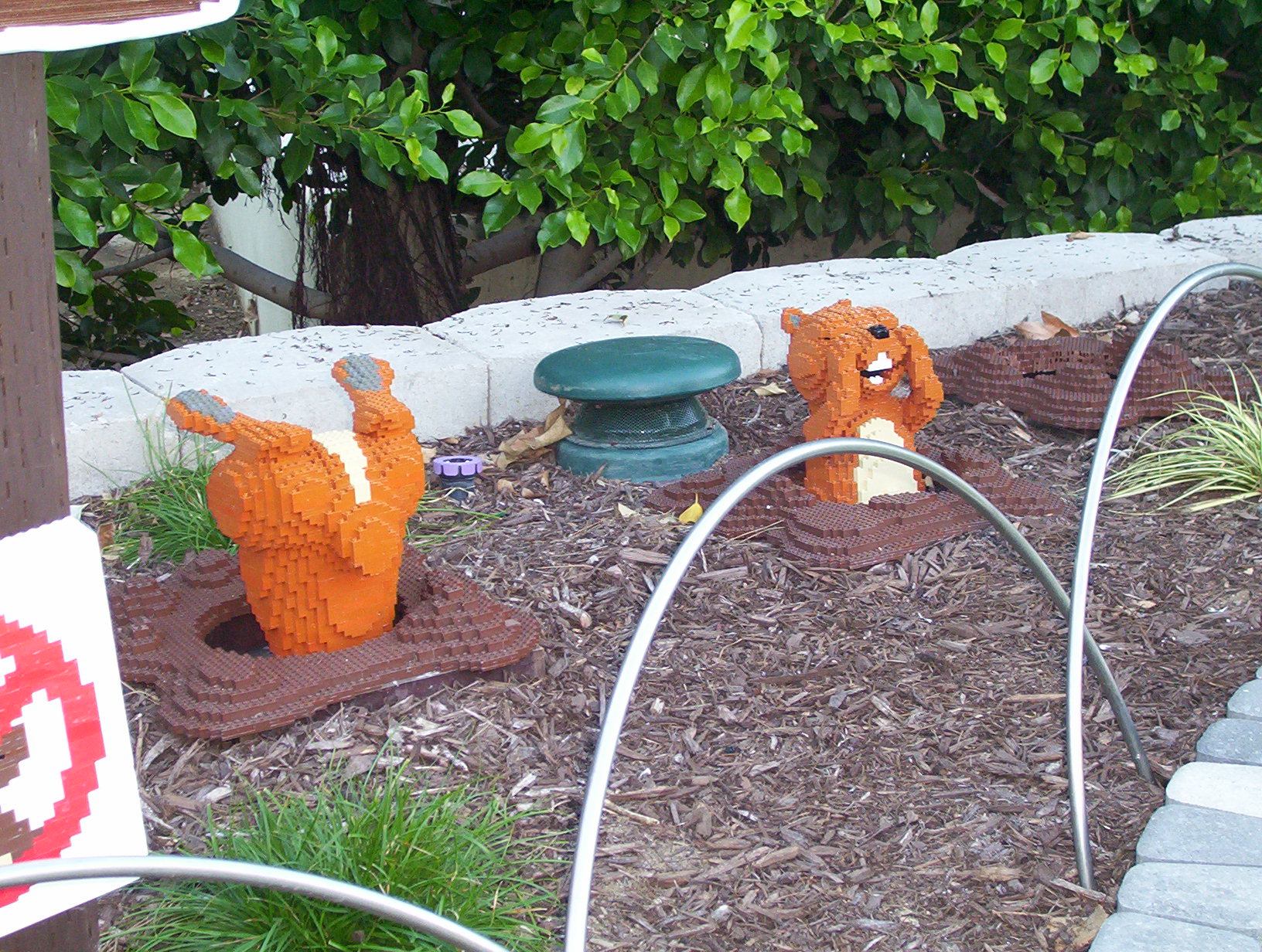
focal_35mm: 81
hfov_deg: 24.1
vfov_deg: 18.3
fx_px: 2960
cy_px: 476
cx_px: 631
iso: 140
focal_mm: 10.76
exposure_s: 1/38.4
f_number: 3.62
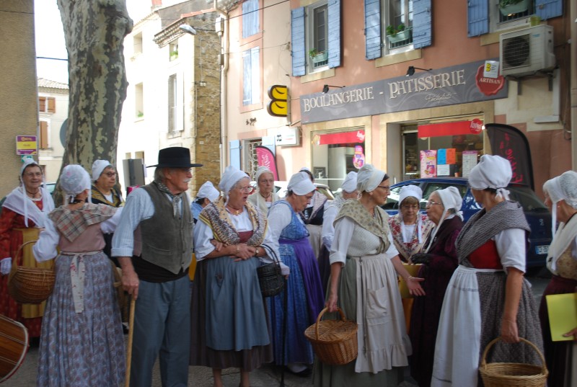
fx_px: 578
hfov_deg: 53.0
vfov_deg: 37.0
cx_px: 288
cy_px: 194
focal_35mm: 36
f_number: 5
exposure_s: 1/100
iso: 200
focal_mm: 24
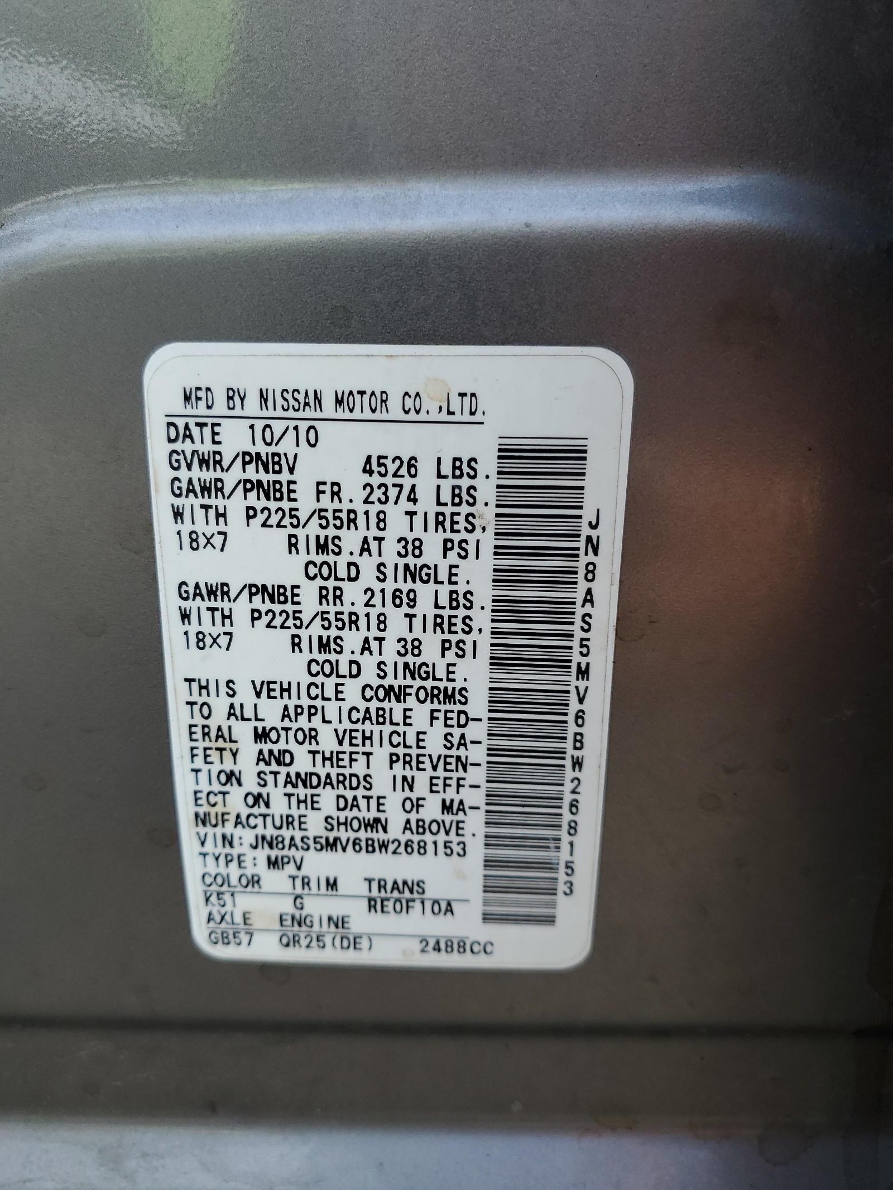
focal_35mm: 26
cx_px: 446
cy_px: 595
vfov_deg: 67.3
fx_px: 894
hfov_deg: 53.1
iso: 50
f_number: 1.5
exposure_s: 1/357
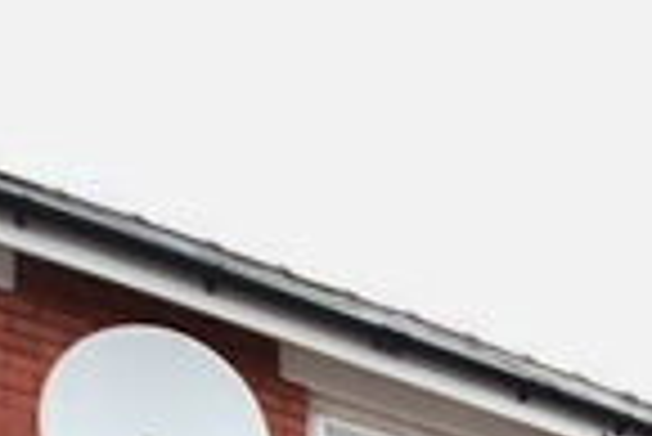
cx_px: 809
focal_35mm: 83
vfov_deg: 13.1
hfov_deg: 22.3
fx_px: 1508
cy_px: 998
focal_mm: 11.5
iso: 100
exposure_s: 1/25
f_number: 4.2
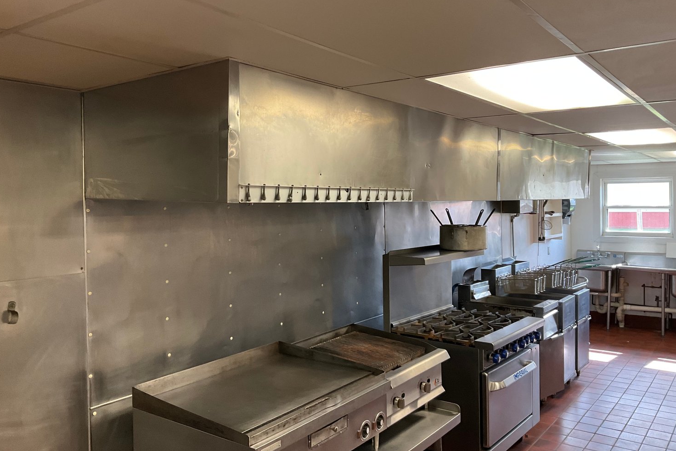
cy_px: 205
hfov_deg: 60.3
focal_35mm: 31
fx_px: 582
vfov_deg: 42.3
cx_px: 337
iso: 80
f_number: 1.8
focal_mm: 3
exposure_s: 1/60
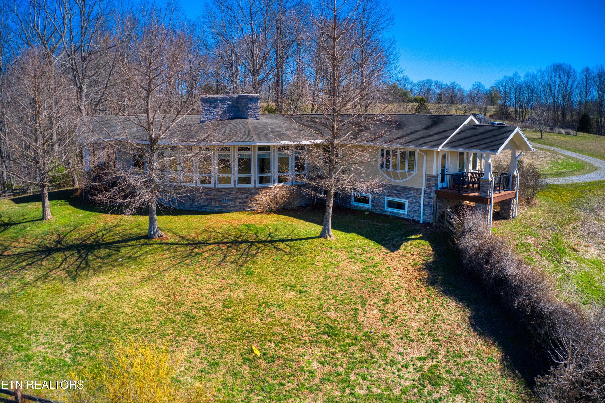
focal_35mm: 28
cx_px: 302
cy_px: 202
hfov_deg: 65.5
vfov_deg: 46.4
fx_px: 470
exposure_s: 1/80
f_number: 5.6
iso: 400
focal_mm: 10.26
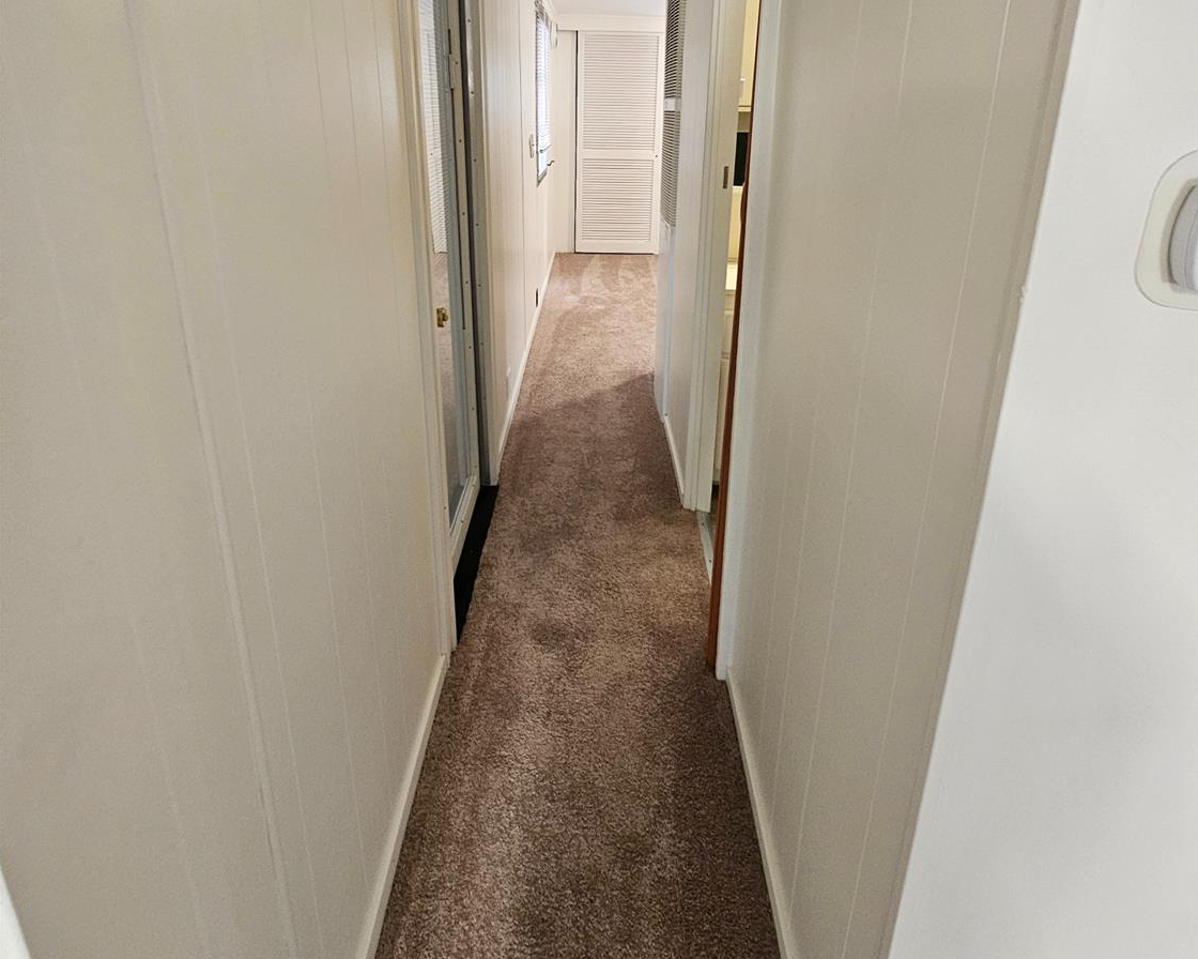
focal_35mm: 17
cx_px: 600
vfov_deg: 73.6
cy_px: 288
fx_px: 603
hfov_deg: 89.6
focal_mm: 2.2
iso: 400
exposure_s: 1/60
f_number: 2.2
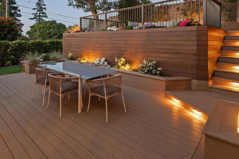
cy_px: 42
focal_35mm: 21
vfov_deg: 56.9
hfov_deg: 80.3
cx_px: 96
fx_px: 139
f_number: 8
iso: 200
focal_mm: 14
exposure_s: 1/1.25
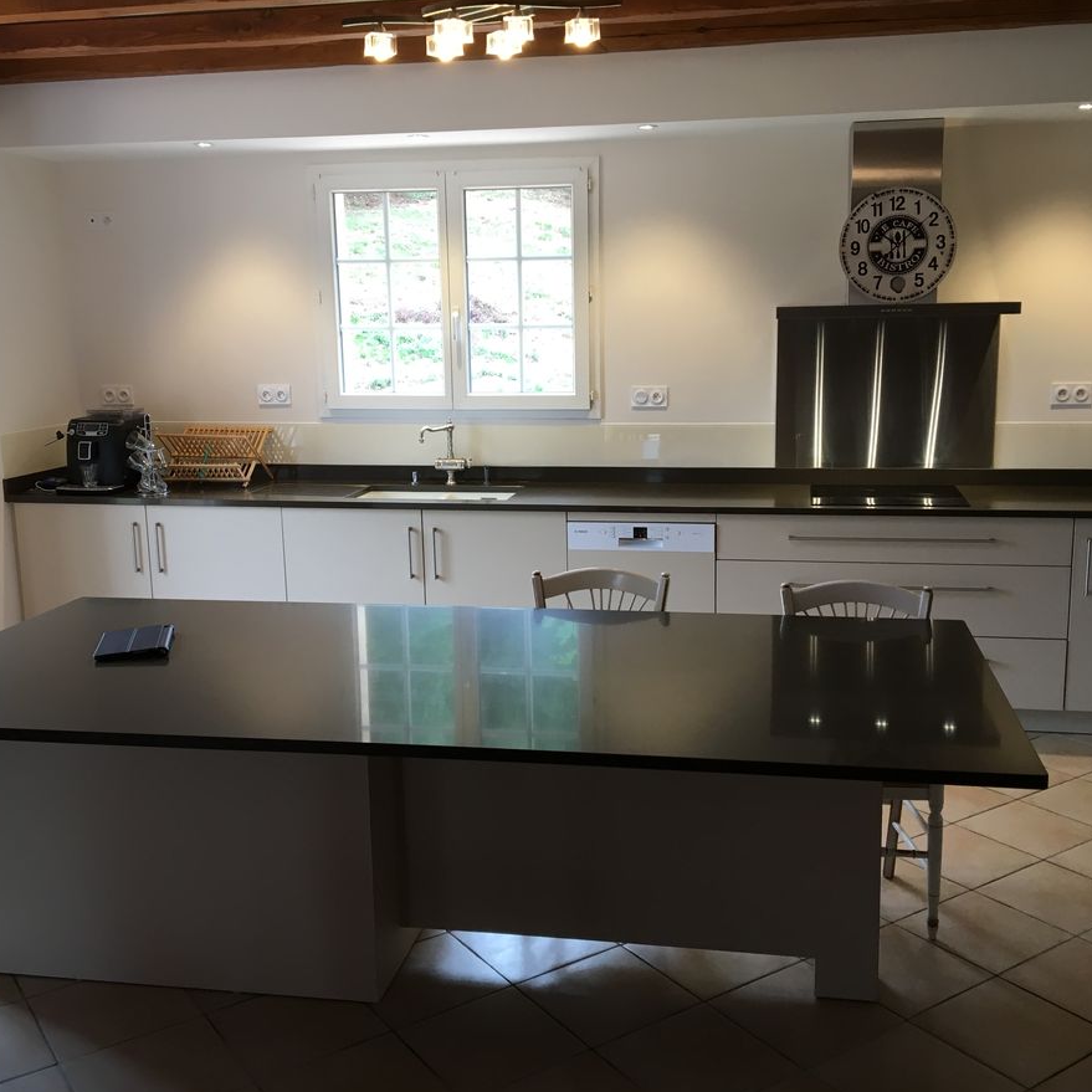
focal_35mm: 35
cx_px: 571
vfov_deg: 47.2
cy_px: 554
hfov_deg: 47.2
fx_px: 1249
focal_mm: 4.15
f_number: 2.2
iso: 40
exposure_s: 1/33
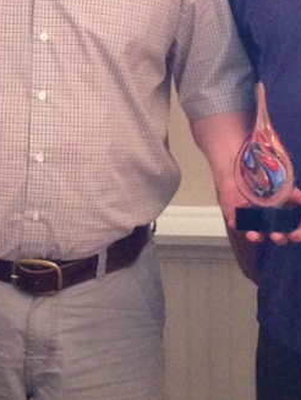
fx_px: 1493
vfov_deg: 15.0
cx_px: 62
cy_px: -5
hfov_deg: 11.5
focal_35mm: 129
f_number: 2.4
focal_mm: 4.12
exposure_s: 1/17
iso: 400
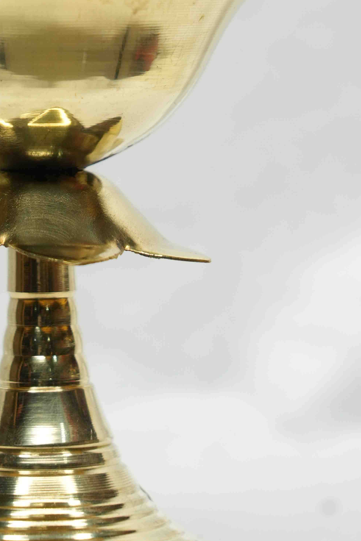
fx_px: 3760
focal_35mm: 250
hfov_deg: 5.5
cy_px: 14
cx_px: 49
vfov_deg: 8.2
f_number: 5.6
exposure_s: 1/60
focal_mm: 105
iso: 250
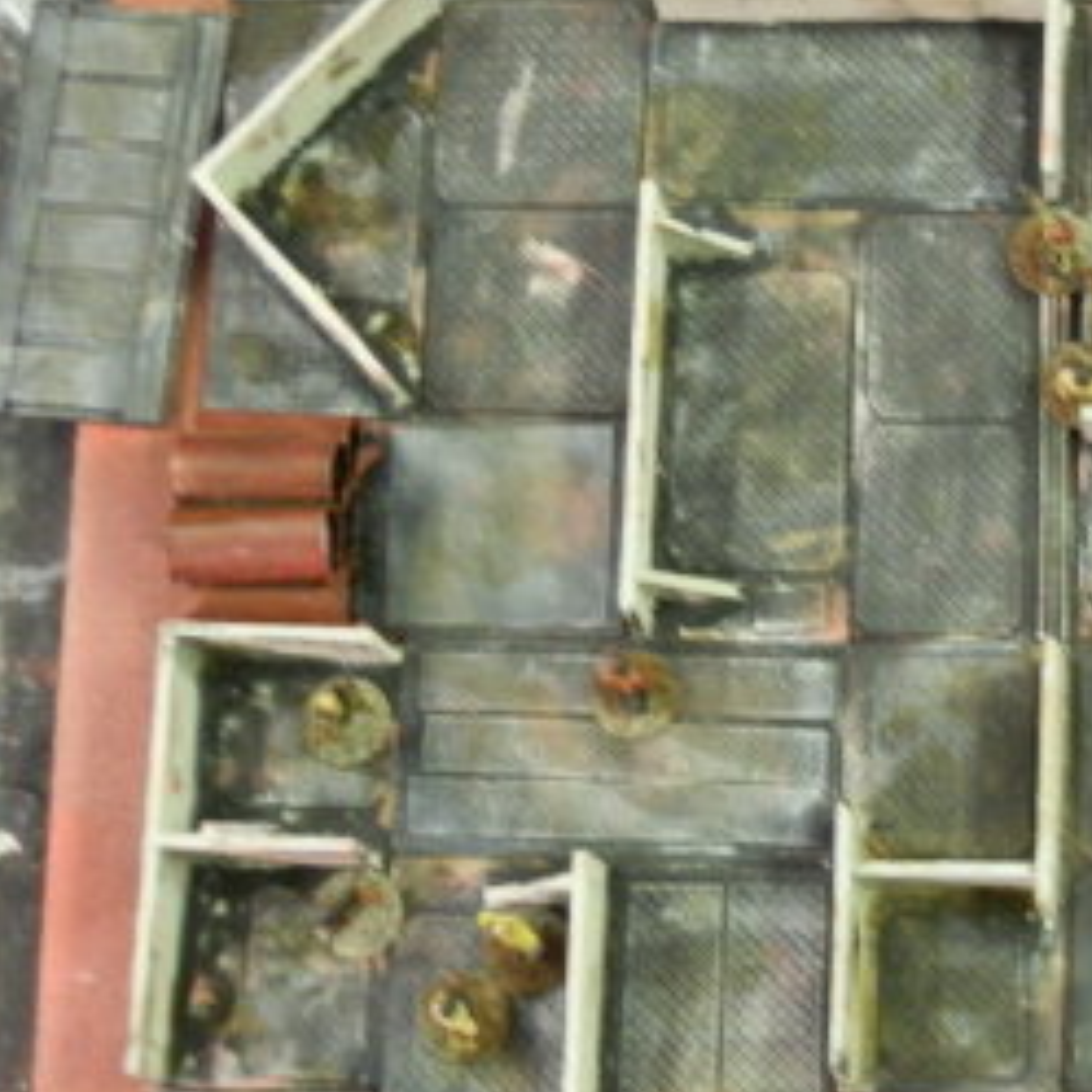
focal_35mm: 116
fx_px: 4140
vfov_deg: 15.0
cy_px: 307
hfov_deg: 14.7
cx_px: 1162
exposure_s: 1/8
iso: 320
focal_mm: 10.99
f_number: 3.7
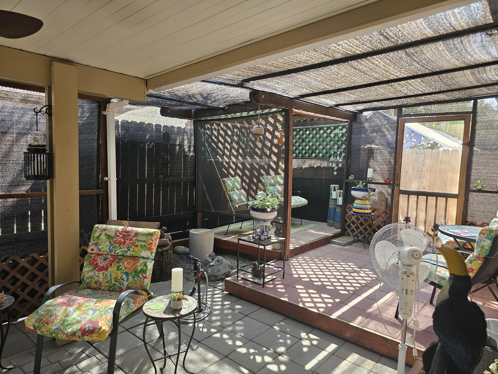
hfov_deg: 73.9
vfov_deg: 58.9
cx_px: 249
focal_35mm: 23
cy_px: 187
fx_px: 331
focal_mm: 6.3
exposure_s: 1/120
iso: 125
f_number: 1.7
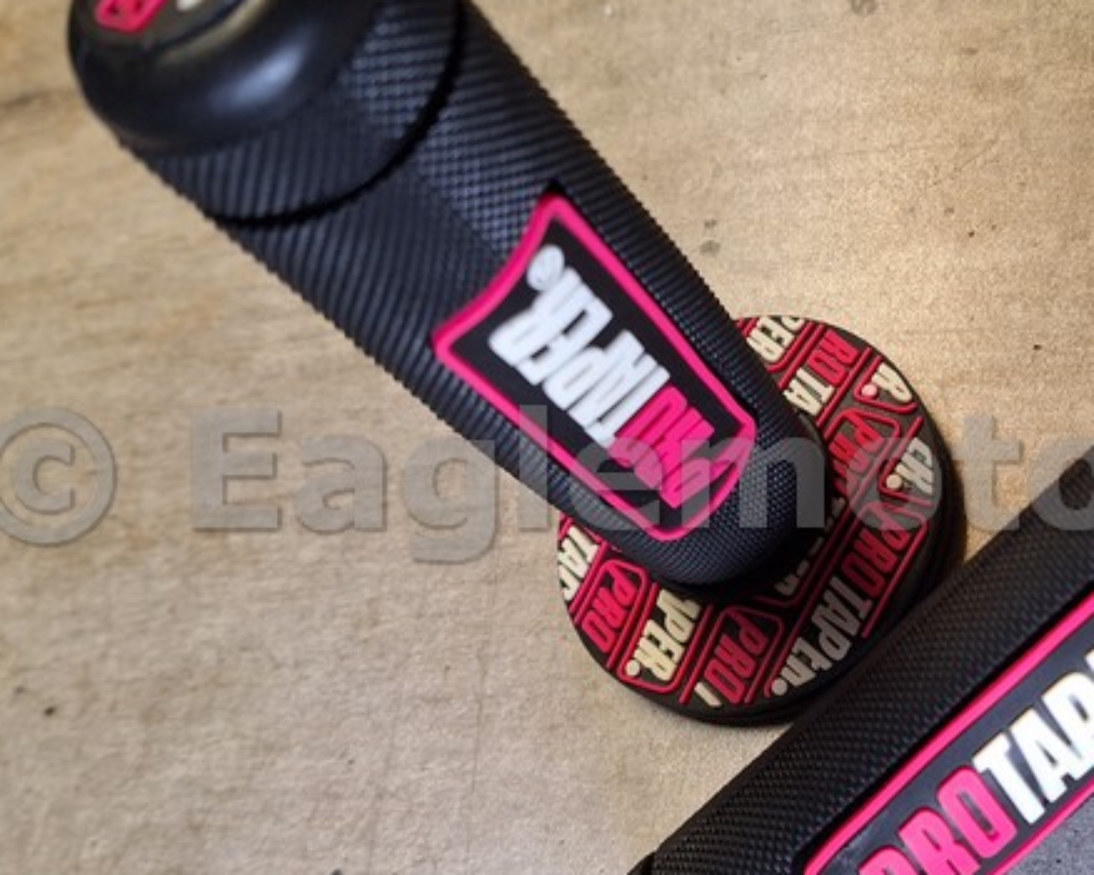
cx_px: 824
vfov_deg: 36.4
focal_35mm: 41
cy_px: 488
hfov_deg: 43.3
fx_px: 1327
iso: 160
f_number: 1.8
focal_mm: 5.54
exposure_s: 1/50
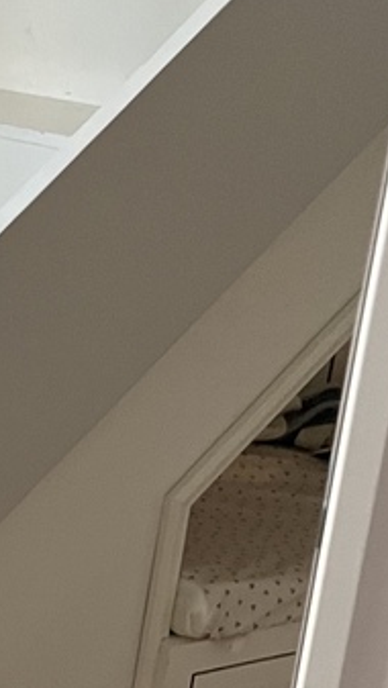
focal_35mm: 84
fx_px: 1534
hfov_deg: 12.8
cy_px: 514
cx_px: -353
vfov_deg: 25.0
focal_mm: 5.1
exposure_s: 1/60
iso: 500
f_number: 1.6
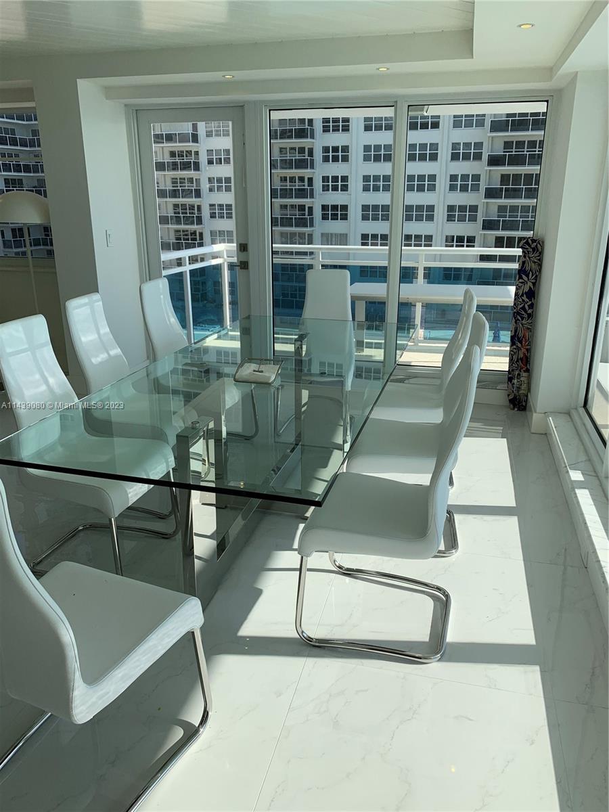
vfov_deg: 67.3
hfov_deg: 53.1
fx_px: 610
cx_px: 304
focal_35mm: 26
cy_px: 406
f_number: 1.8
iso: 25
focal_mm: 4.25
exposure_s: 1/1065
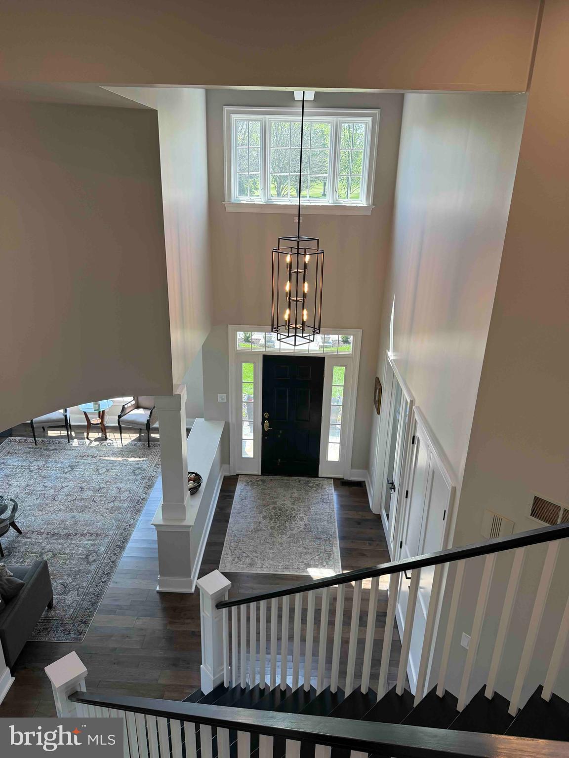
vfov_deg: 71.6
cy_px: 379
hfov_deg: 56.8
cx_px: 284
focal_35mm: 24
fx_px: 526
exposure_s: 1/290
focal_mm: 6.76
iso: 100
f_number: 1.78
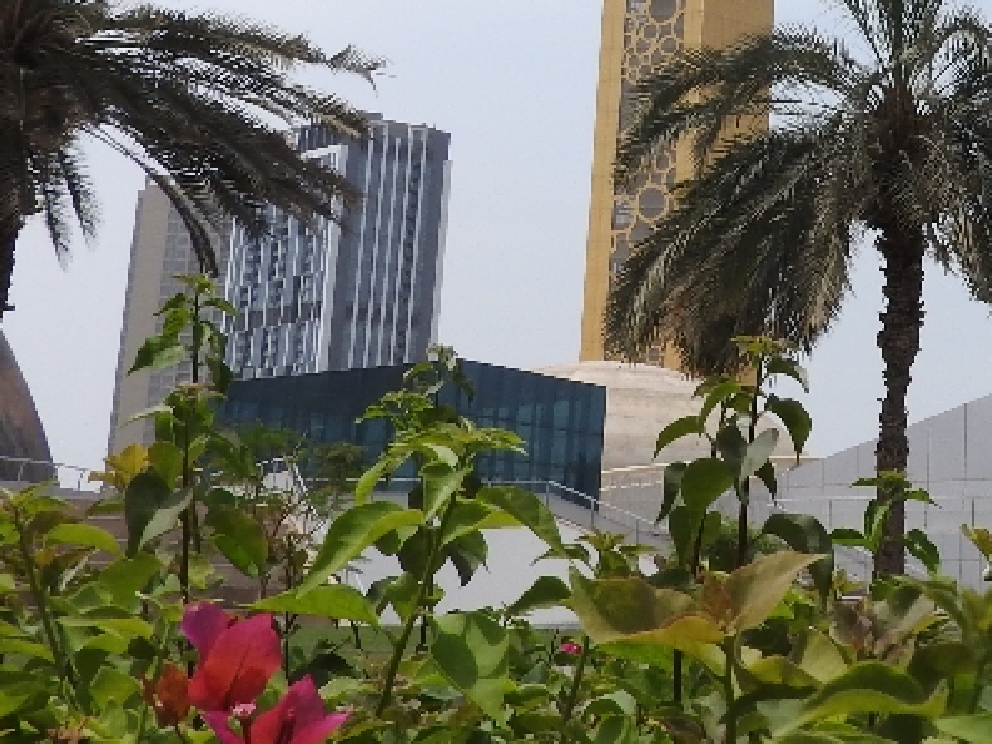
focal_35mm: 91
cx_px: 1212
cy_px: -188
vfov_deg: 15.5
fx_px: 2608
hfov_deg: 20.1
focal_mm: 5.4
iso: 100
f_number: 3.5
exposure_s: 1/1600
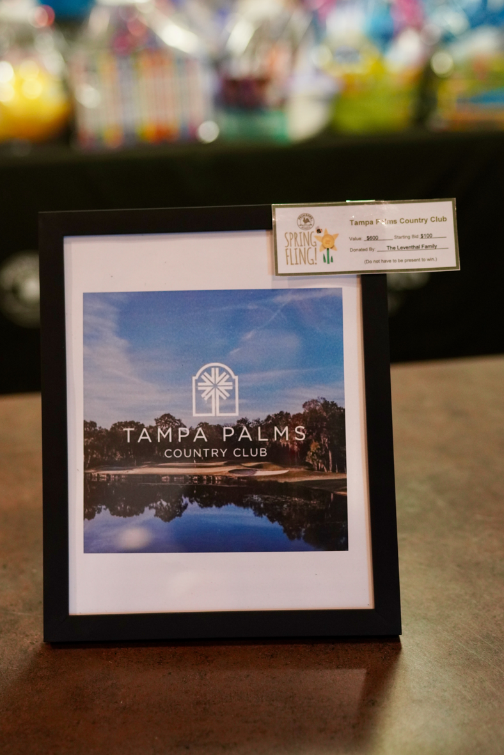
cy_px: 367
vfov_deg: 48.4
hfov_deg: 33.4
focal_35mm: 40
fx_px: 839
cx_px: 233
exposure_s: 1/160
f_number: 2
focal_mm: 35
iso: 2500
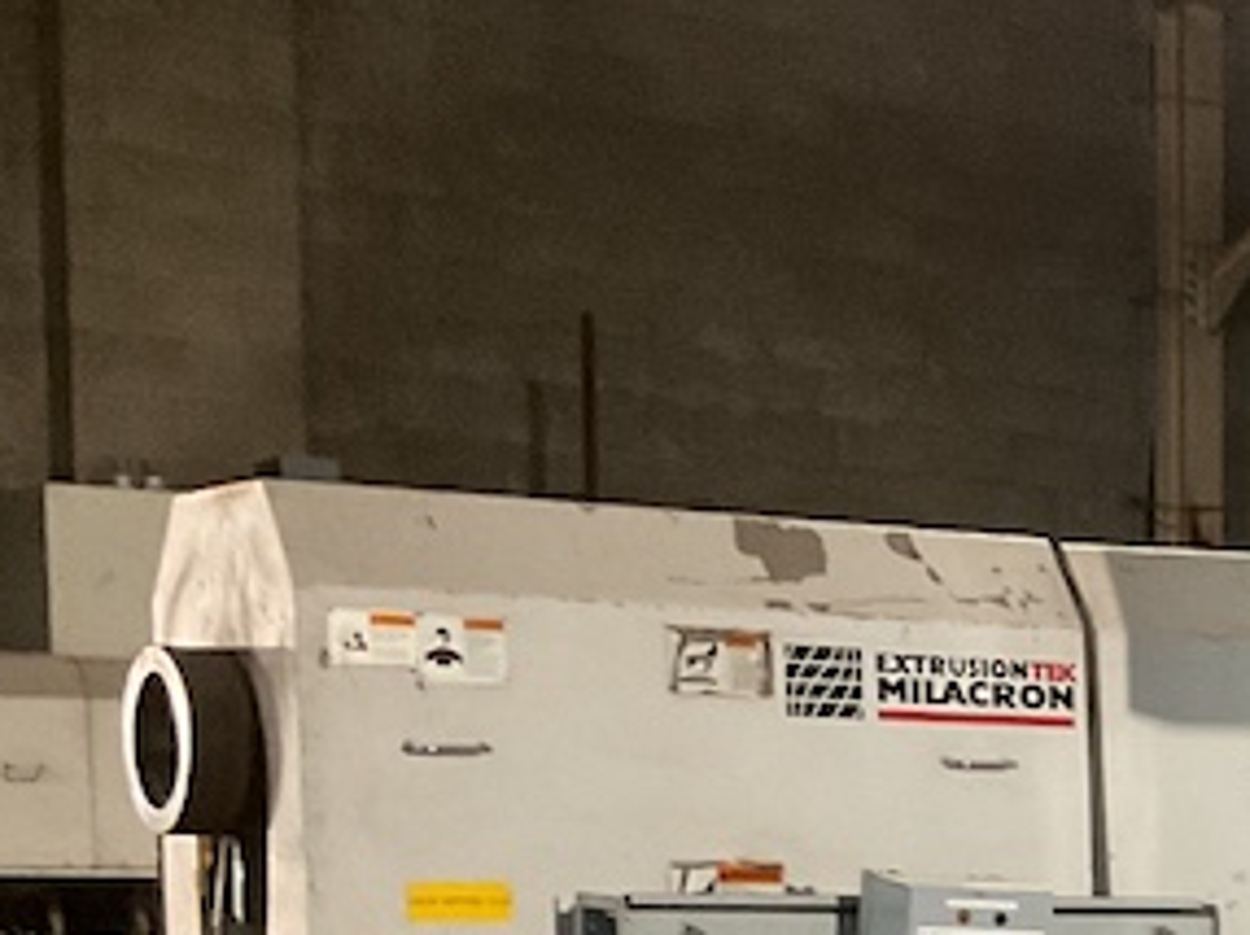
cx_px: 1687
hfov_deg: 17.6
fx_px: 3752
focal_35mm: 104
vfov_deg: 13.5
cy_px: 1319
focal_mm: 3
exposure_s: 1/30
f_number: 1.8
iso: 250
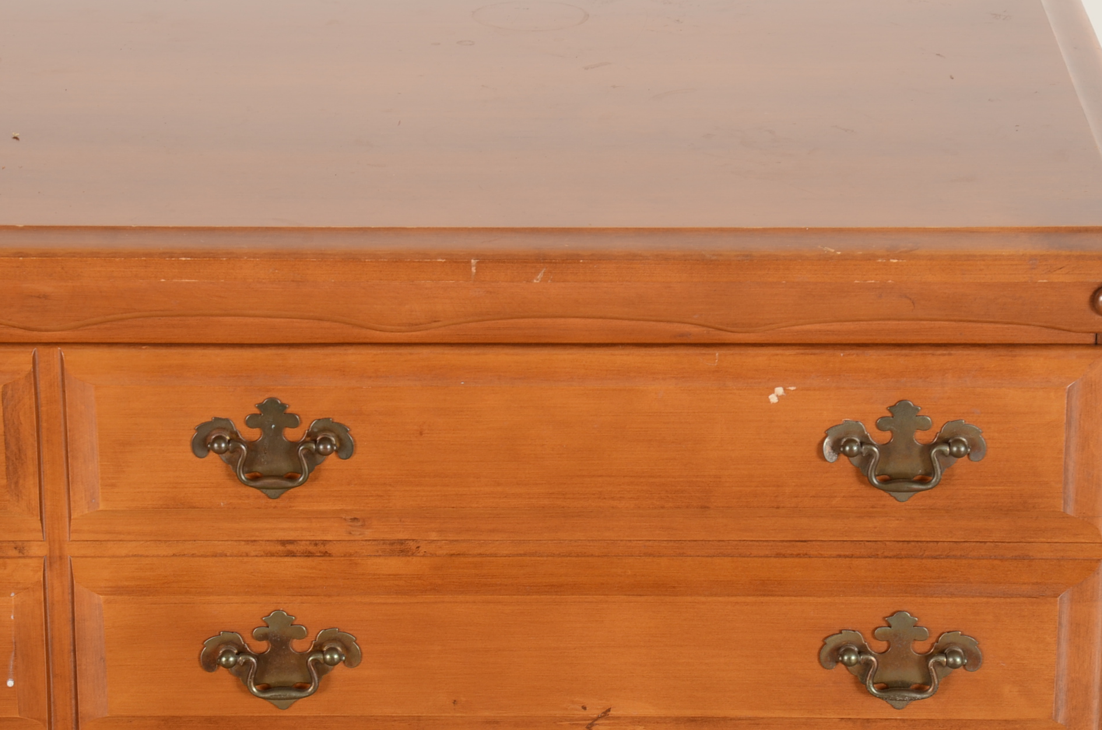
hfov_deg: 14.0
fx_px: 4480
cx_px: 548
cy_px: 397
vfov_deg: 9.3
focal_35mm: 147
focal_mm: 75
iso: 125
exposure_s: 1/125
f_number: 11
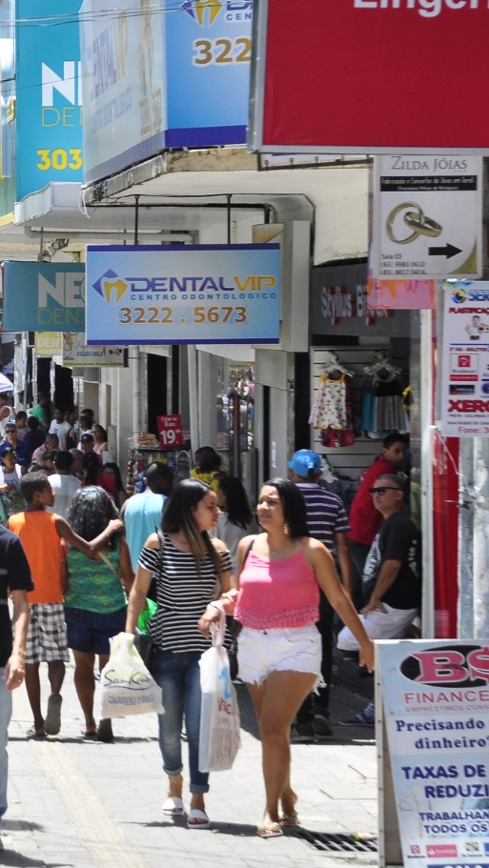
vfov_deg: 11.0
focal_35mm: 196
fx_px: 4514
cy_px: 377
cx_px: -229
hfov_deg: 6.1
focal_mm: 70
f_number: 5.3
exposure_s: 1/800
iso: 400
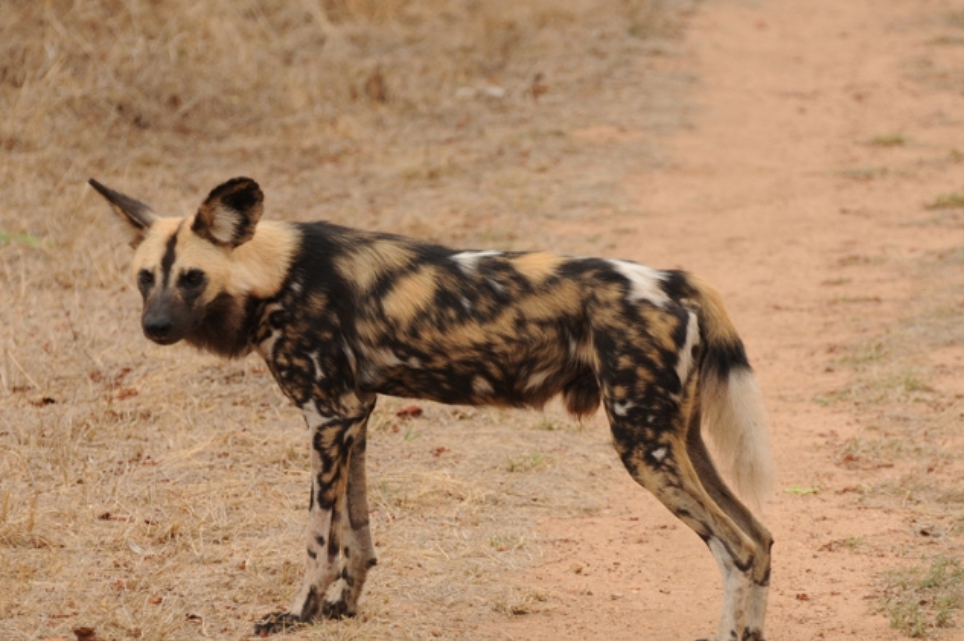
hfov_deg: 6.4
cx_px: 460
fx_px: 8589
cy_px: 317
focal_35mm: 321
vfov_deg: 4.3
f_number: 5
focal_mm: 180
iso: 200
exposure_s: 1/200
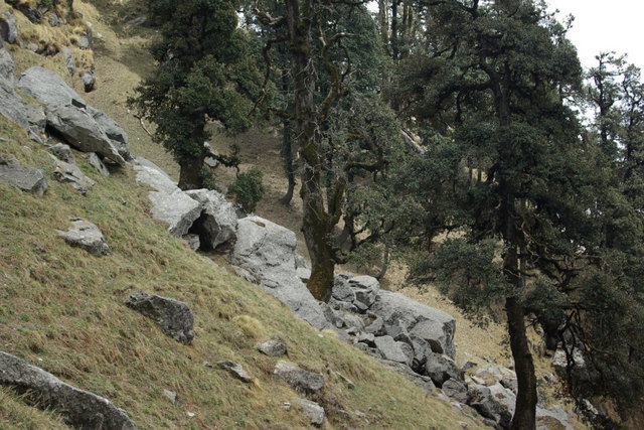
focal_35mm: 60
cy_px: 215
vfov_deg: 22.6
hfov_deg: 33.4
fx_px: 1074
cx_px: 322
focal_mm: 40
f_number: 4.5
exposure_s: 1/60
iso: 100
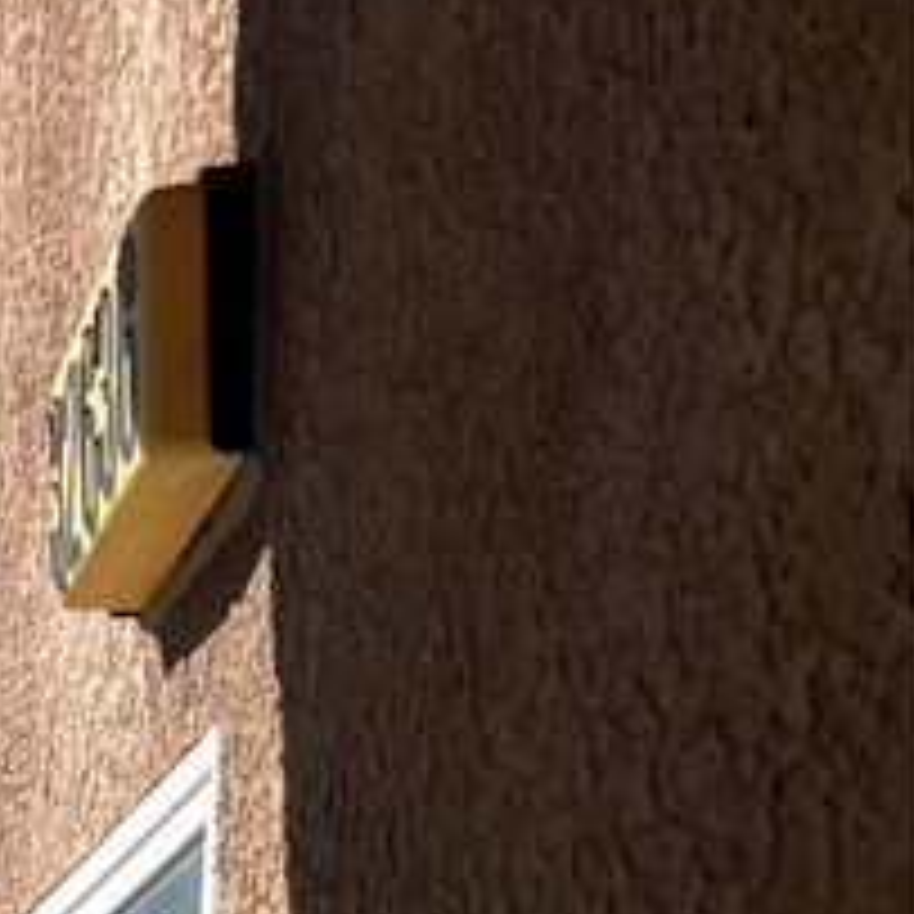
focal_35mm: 116
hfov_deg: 13.3
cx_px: -797
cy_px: 1887
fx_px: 3465
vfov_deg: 12.9
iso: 50
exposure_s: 1/6993
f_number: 1.5
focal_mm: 5.7
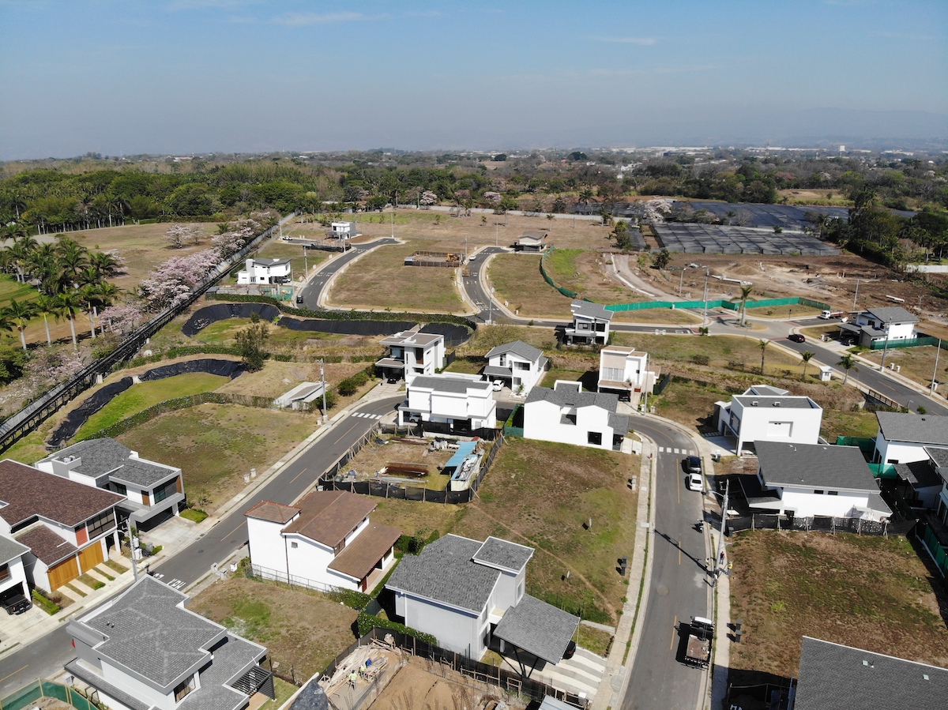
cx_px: 474
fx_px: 657
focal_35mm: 24
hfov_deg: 71.6
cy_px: 355
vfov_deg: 56.8
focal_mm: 4.5
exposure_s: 1/1224
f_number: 2.8
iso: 101
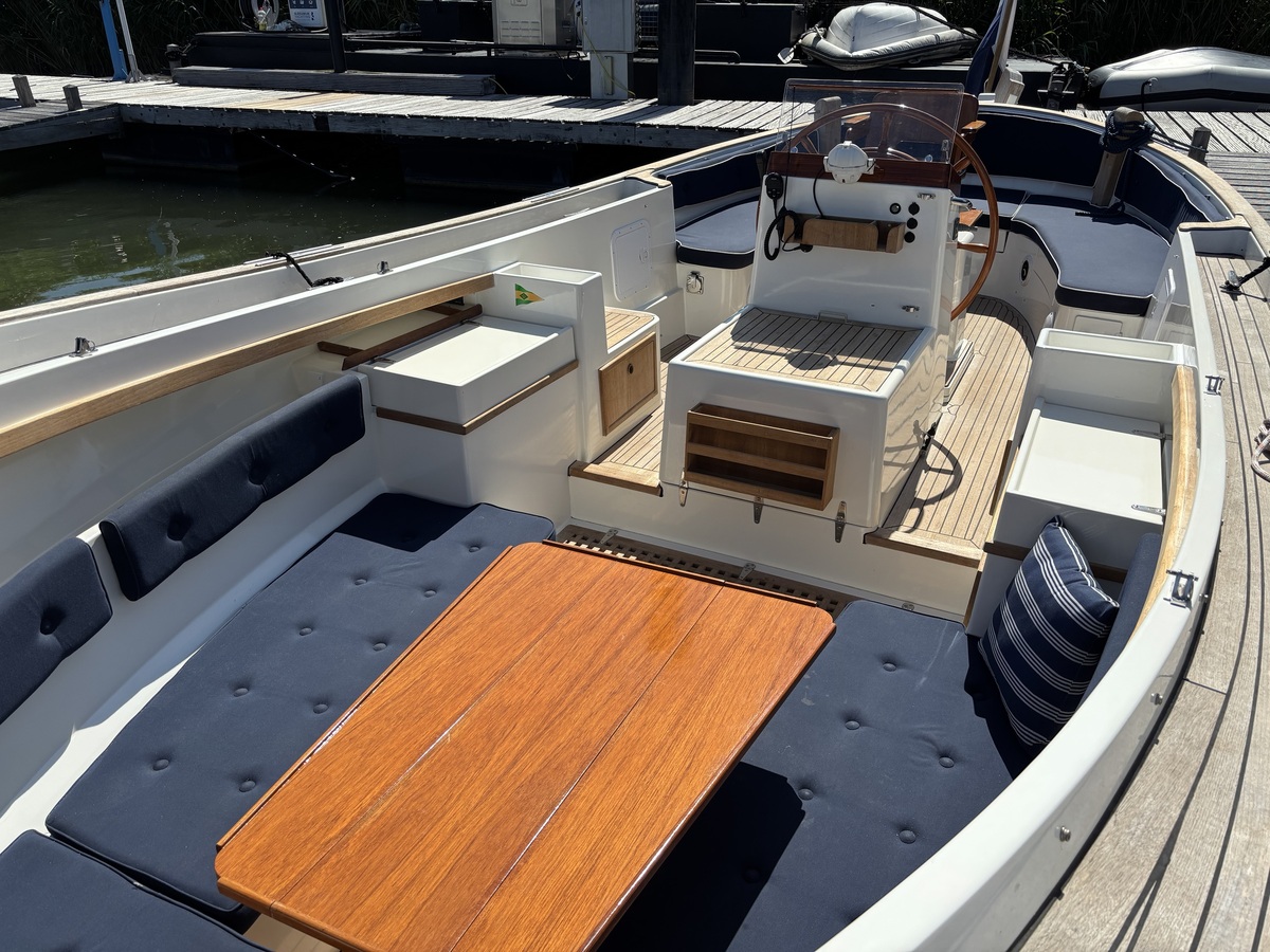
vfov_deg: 53.1
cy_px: 476
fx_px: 954
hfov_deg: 67.3
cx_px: 635
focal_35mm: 26
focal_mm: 5.96
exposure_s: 1/3937
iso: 50
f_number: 1.6
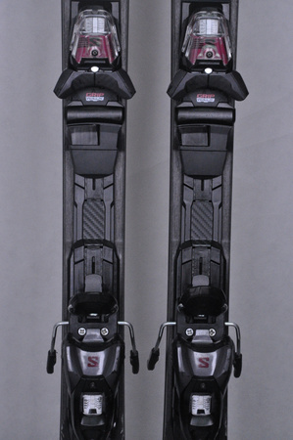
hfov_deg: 11.4
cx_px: 146
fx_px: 1468
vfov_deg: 17.1
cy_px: 220
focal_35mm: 120
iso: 3200
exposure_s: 1/125
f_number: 9.5
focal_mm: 80
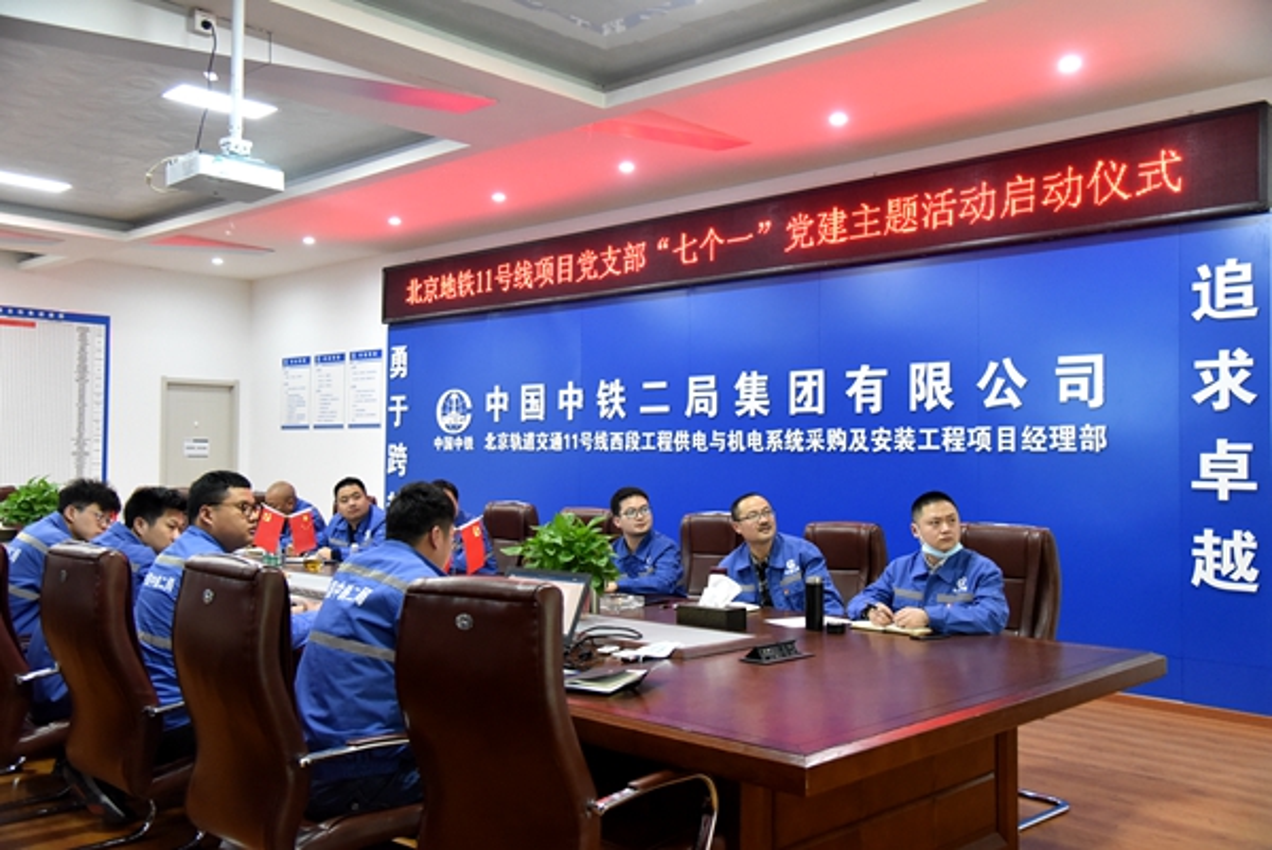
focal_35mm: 32
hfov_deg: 58.7
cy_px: 425
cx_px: 636
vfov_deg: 41.2
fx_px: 1131
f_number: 4
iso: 4500
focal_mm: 32
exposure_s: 1/60
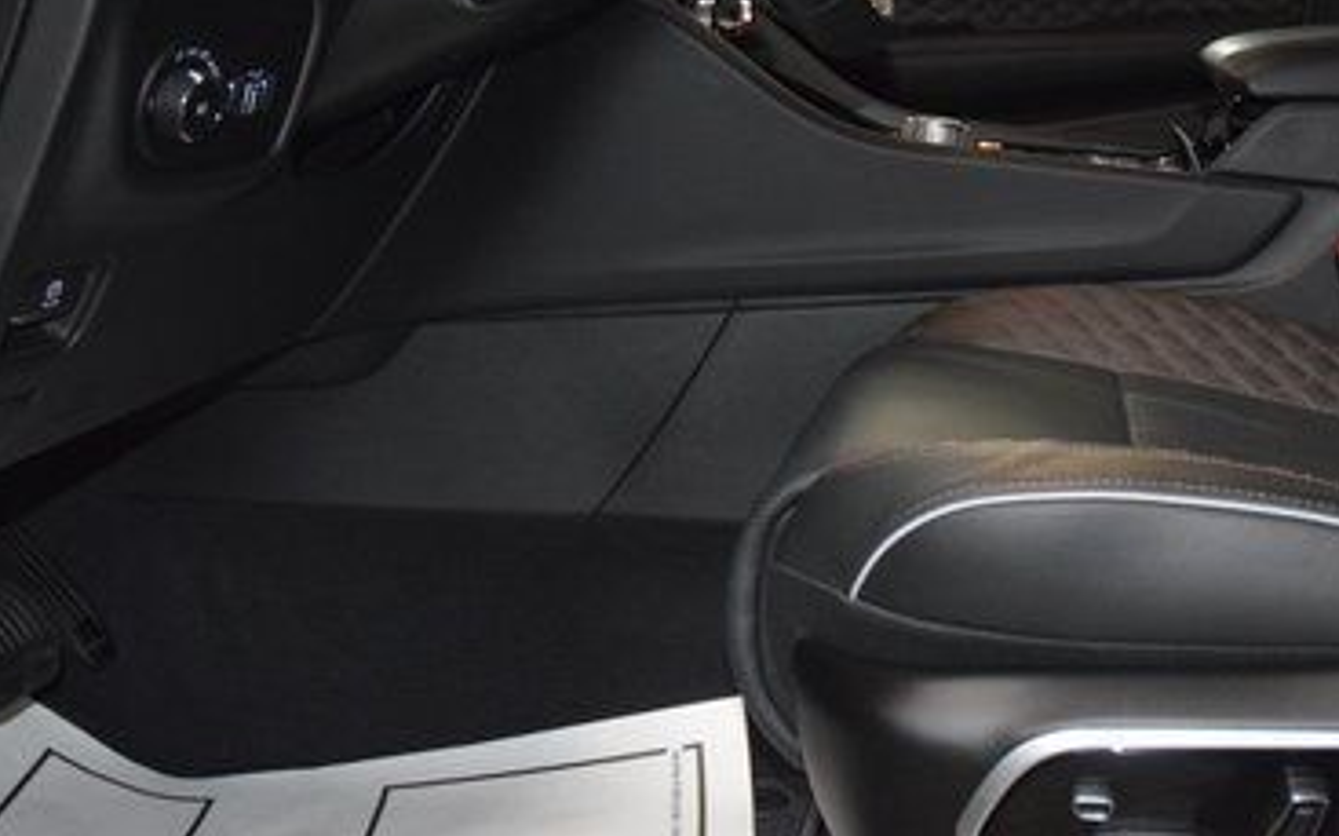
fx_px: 1751
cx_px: 952
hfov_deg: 41.0
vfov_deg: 26.5
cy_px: 221
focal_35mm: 48
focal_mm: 18
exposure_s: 1/125
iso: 2200
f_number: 3.5
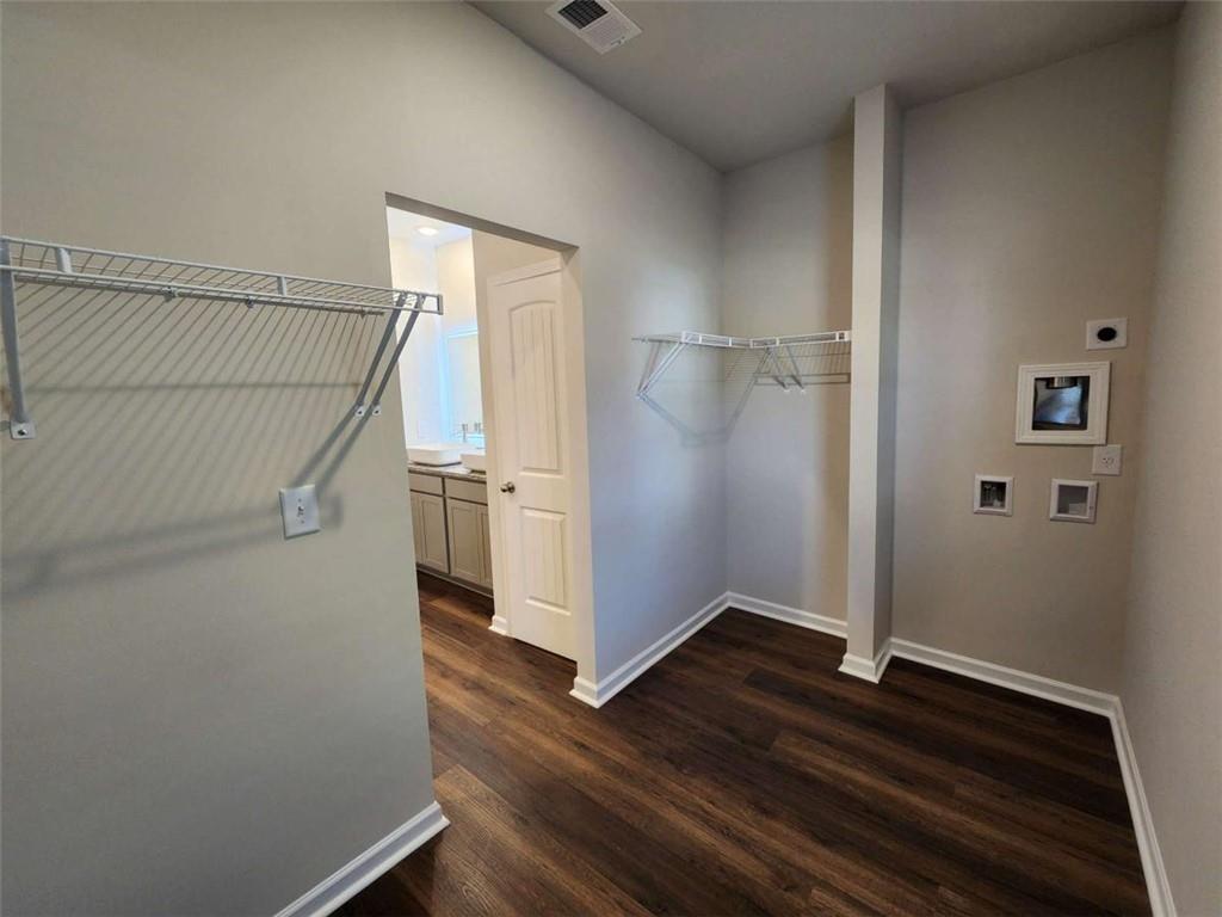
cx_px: 611
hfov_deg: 106.2
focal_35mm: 13
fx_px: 459
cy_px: 458
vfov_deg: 89.9
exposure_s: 1/60
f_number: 2.2
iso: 160
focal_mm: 2.2
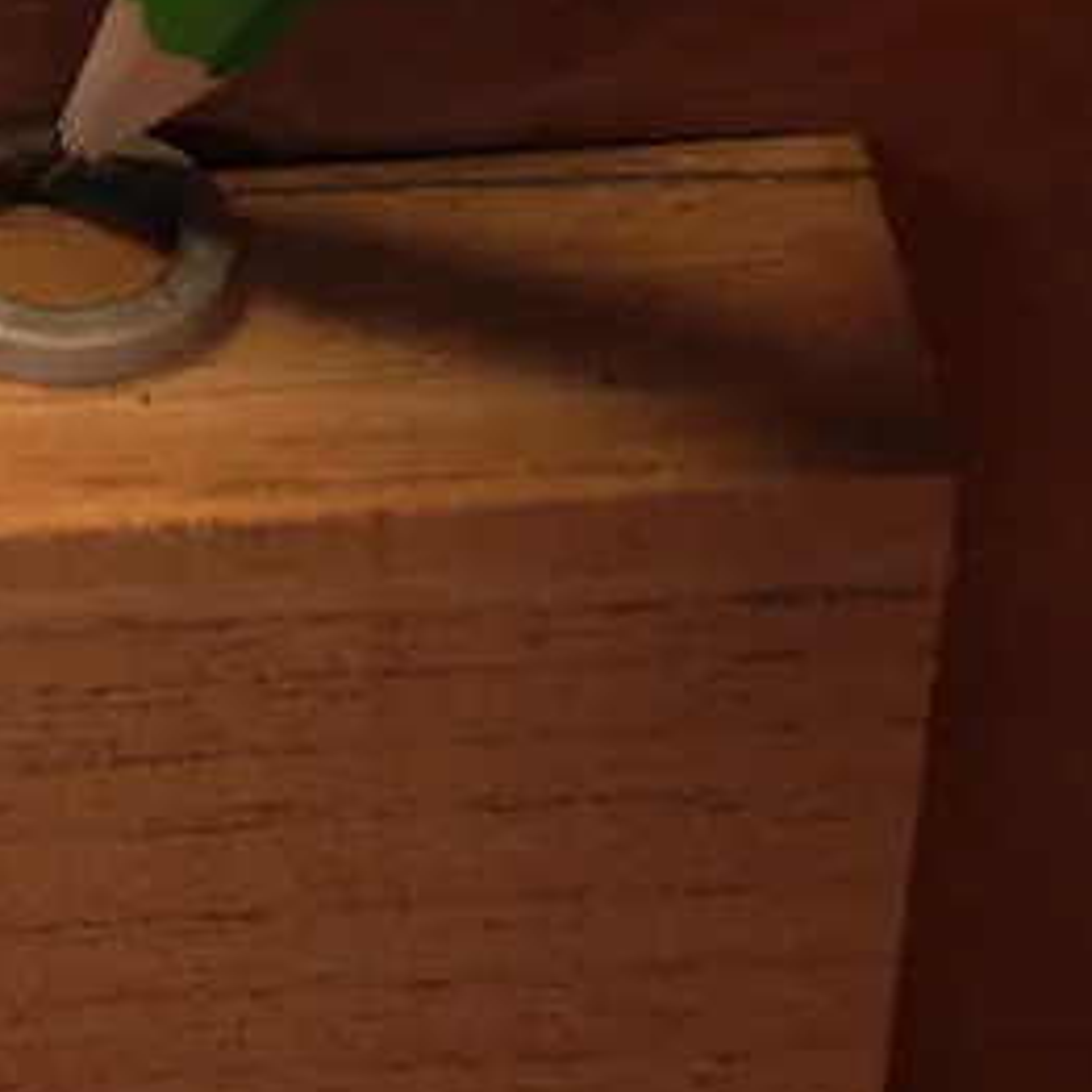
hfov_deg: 7.7
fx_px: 7995
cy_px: -417
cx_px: -350
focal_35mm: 224
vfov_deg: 7.7
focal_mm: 36
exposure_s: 1/160
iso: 160
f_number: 2.8
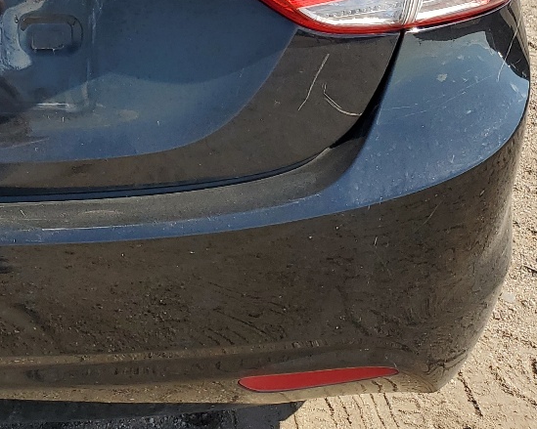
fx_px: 1176
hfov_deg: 24.3
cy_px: -15
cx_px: -23
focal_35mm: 74
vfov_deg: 20.0
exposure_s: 1/2000
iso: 50
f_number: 1.5
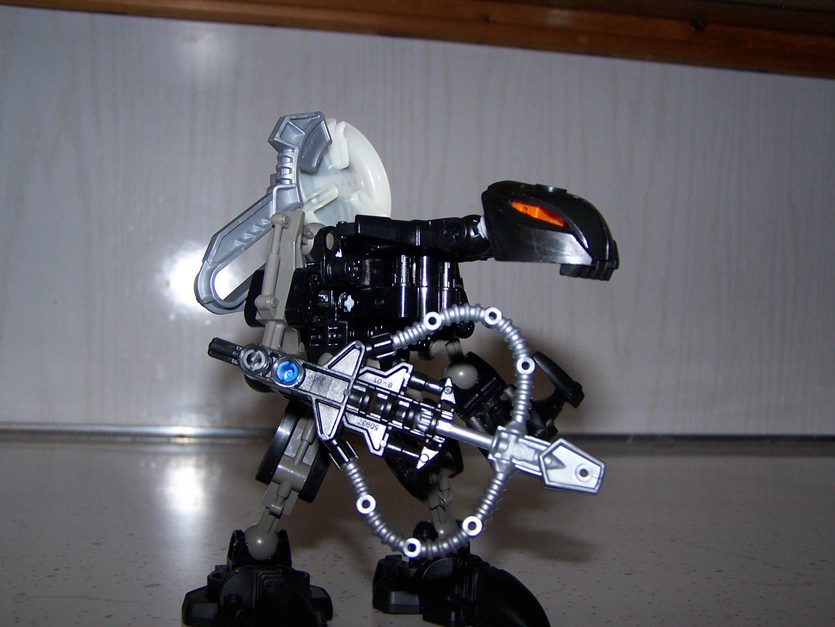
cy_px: 314
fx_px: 965
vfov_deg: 36.0
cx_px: 418
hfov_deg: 46.8
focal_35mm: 40
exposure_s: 1/60
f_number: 2.8
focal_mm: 6.7
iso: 140
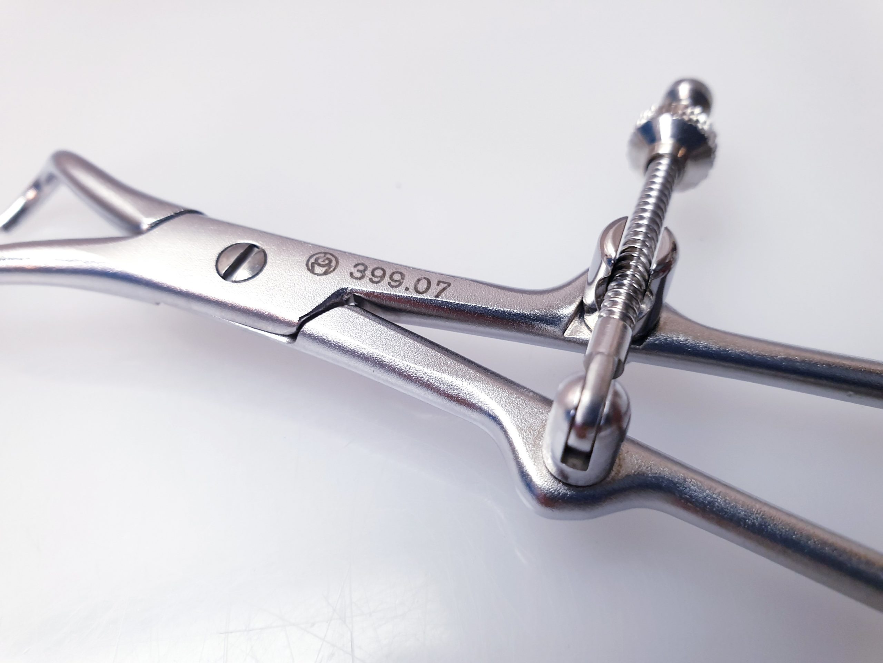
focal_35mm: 26
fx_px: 663
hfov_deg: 67.3
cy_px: 332
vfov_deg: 53.1
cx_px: 442
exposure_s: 1/50
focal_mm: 4.3
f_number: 2.4
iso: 160
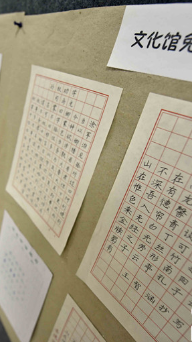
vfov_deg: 78.7
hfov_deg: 47.8
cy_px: 165
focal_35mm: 23
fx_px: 208
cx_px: 50
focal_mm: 14
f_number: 2.8
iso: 1000
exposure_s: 1/100
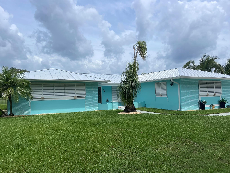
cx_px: 115
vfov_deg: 53.1
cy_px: 86
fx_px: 173
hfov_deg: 67.3
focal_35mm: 26
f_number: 1.6
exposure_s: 1/5917
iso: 32
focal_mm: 5.1
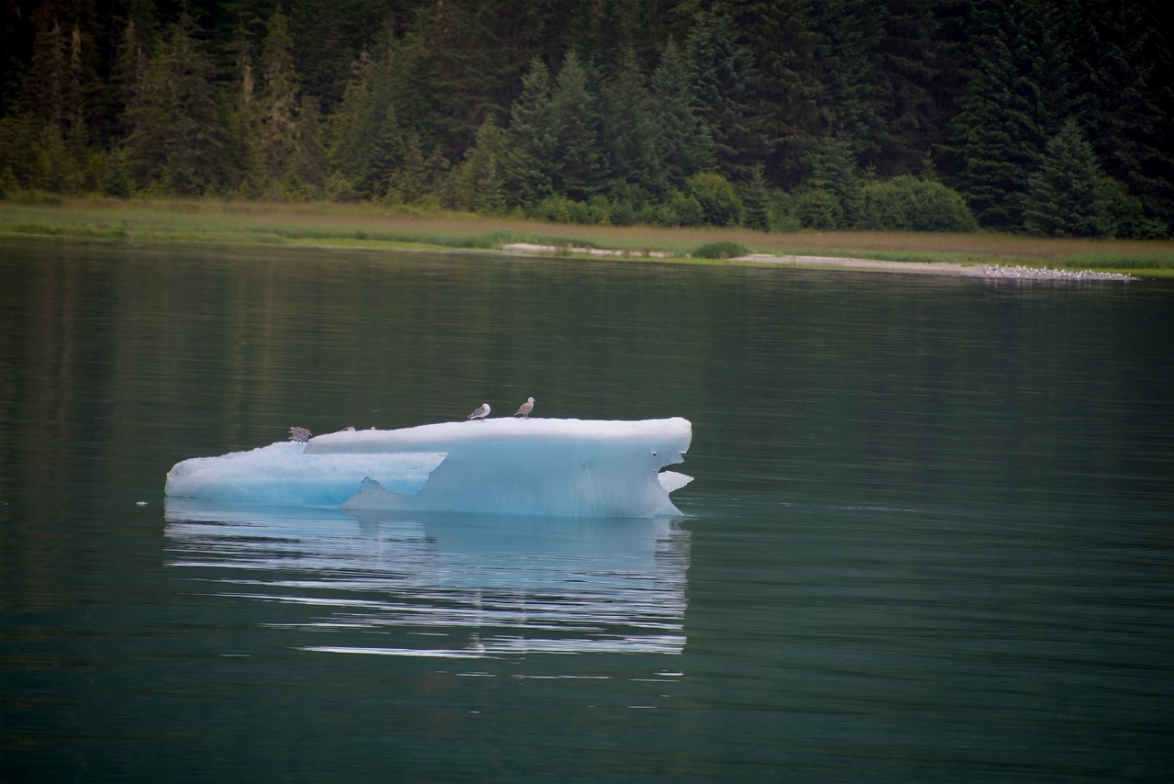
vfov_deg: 4.6
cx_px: 587
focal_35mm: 300
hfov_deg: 6.9
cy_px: 392
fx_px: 9785
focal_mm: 300
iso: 200
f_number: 5.6
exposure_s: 1/640
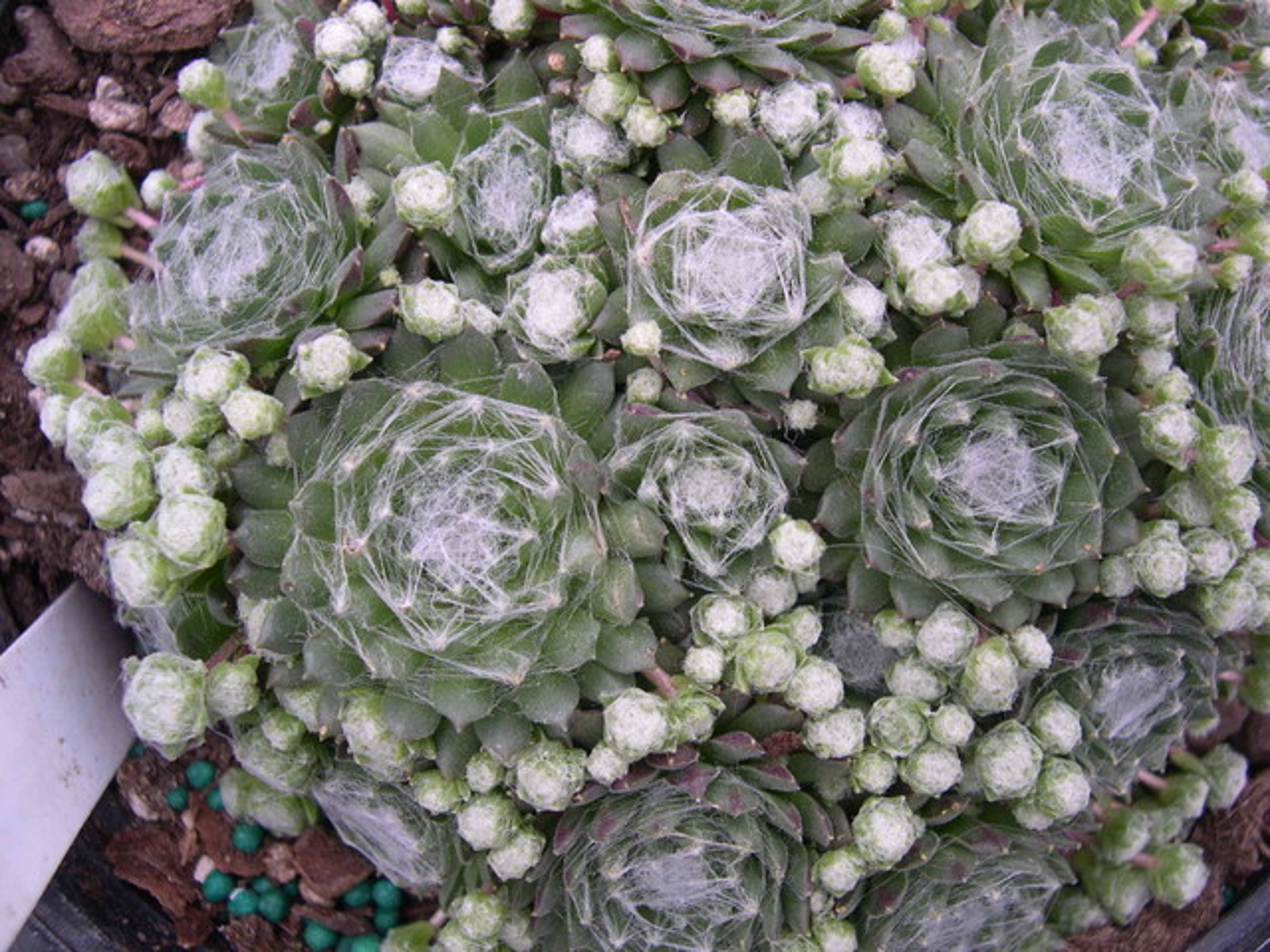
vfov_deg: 37.7
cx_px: 635
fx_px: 1394
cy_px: 476
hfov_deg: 49.0
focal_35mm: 38
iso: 100
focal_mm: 8
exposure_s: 1/66.2
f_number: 2.8
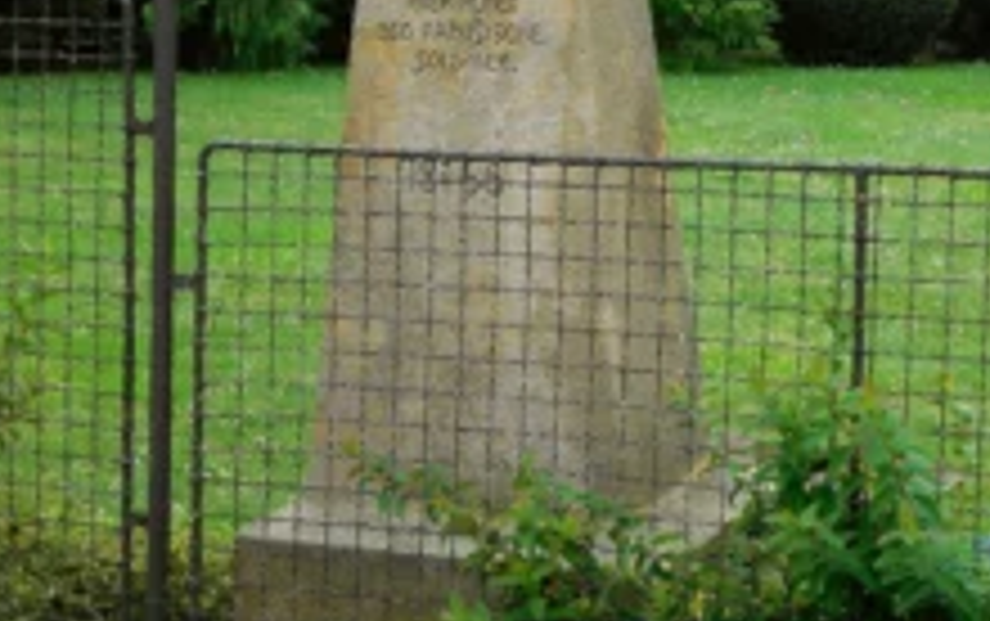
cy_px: 122
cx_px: 486
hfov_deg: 19.8
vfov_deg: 12.4
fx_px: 2836
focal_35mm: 105
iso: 125
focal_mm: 11.1
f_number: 4.4
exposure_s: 1/200
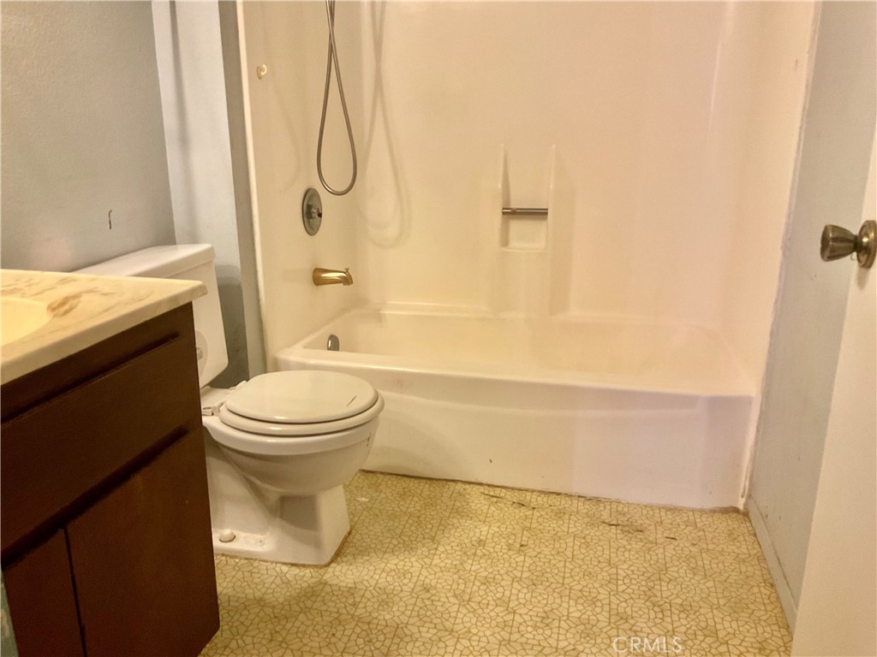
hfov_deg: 61.7
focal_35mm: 29
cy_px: 328
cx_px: 438
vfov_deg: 48.2
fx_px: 735
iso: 200
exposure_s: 1/40
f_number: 1.8
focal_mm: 3
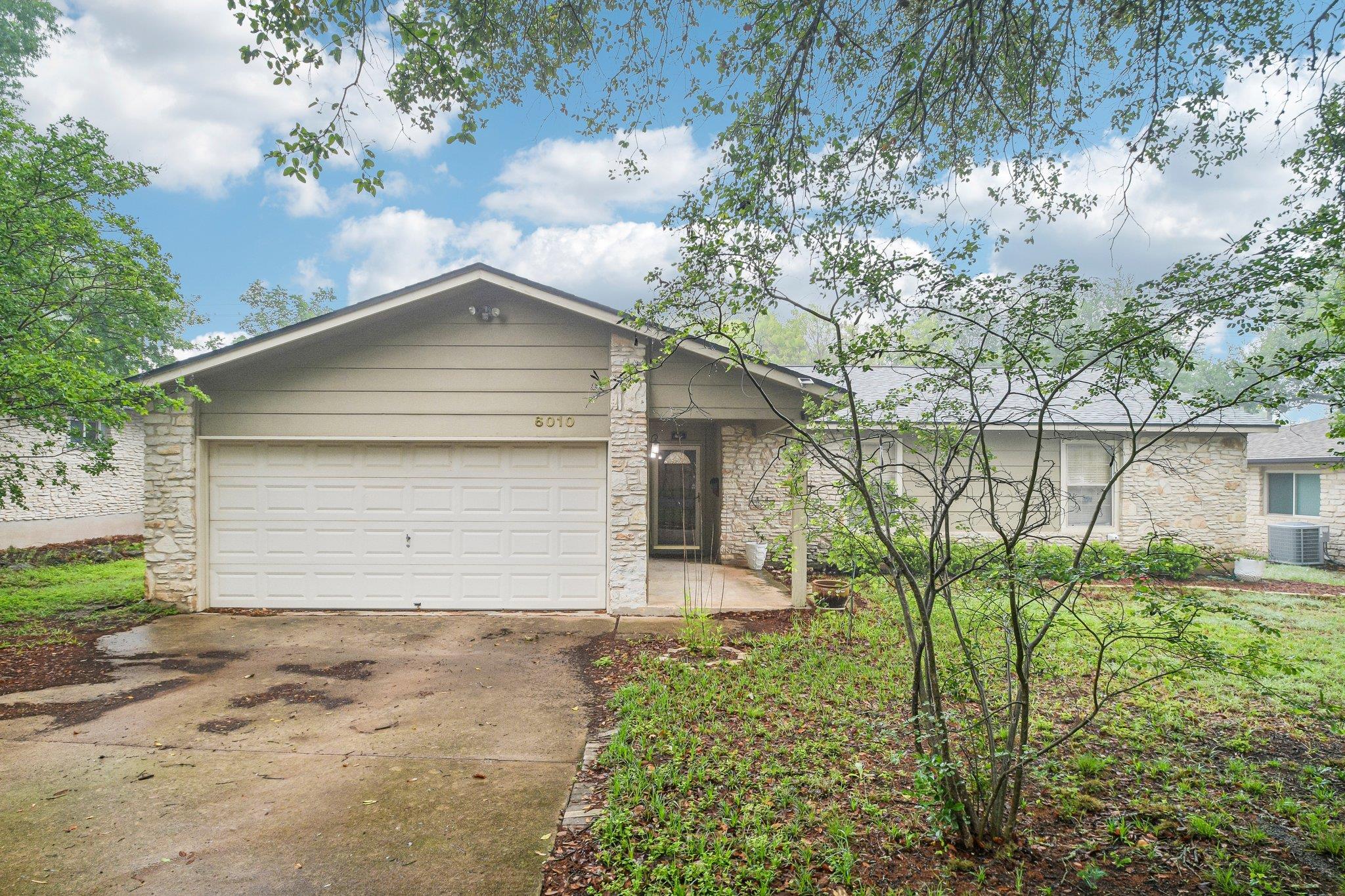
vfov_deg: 67.4
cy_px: 448
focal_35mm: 18
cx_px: 672
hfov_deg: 90.0
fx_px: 672
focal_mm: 12
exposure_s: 1/60
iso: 400
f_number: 8
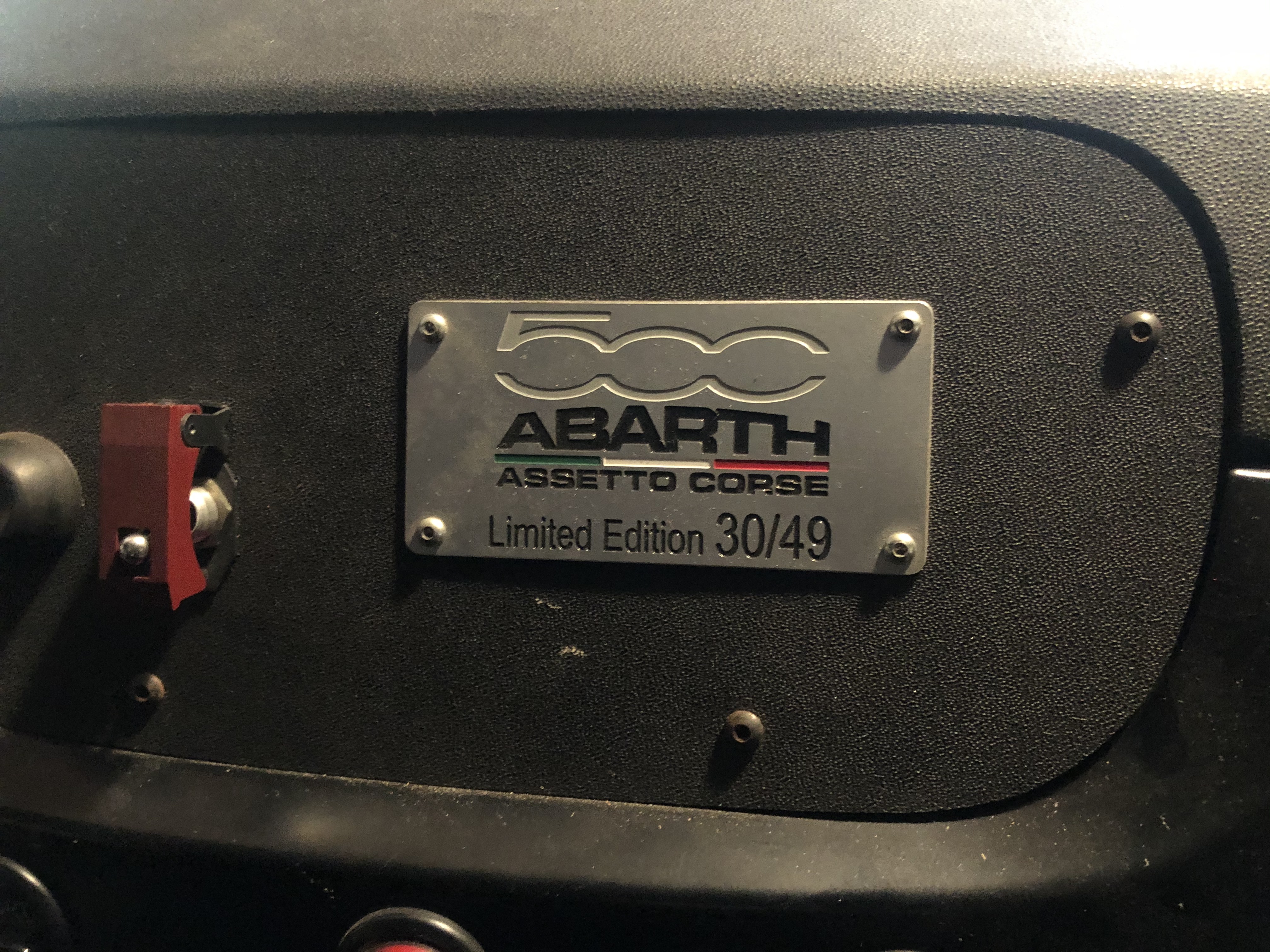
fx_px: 1027
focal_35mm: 28
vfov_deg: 49.7
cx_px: 635
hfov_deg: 63.4
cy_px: 476
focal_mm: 3.99
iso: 125
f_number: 1.8
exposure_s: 1/4
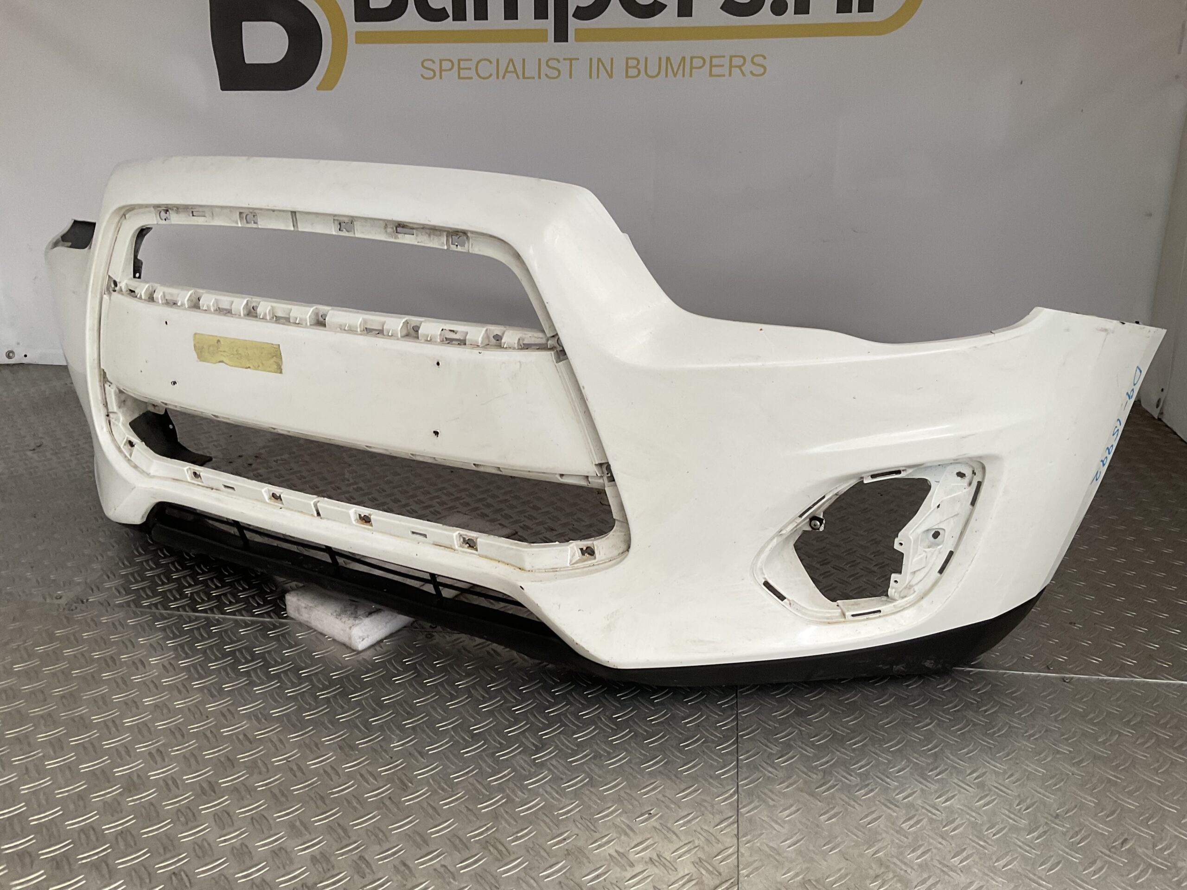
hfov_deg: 61.7
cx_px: 594
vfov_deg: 48.2
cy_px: 445
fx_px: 994
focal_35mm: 29
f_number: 1.8
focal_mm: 3
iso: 50
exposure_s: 1/60
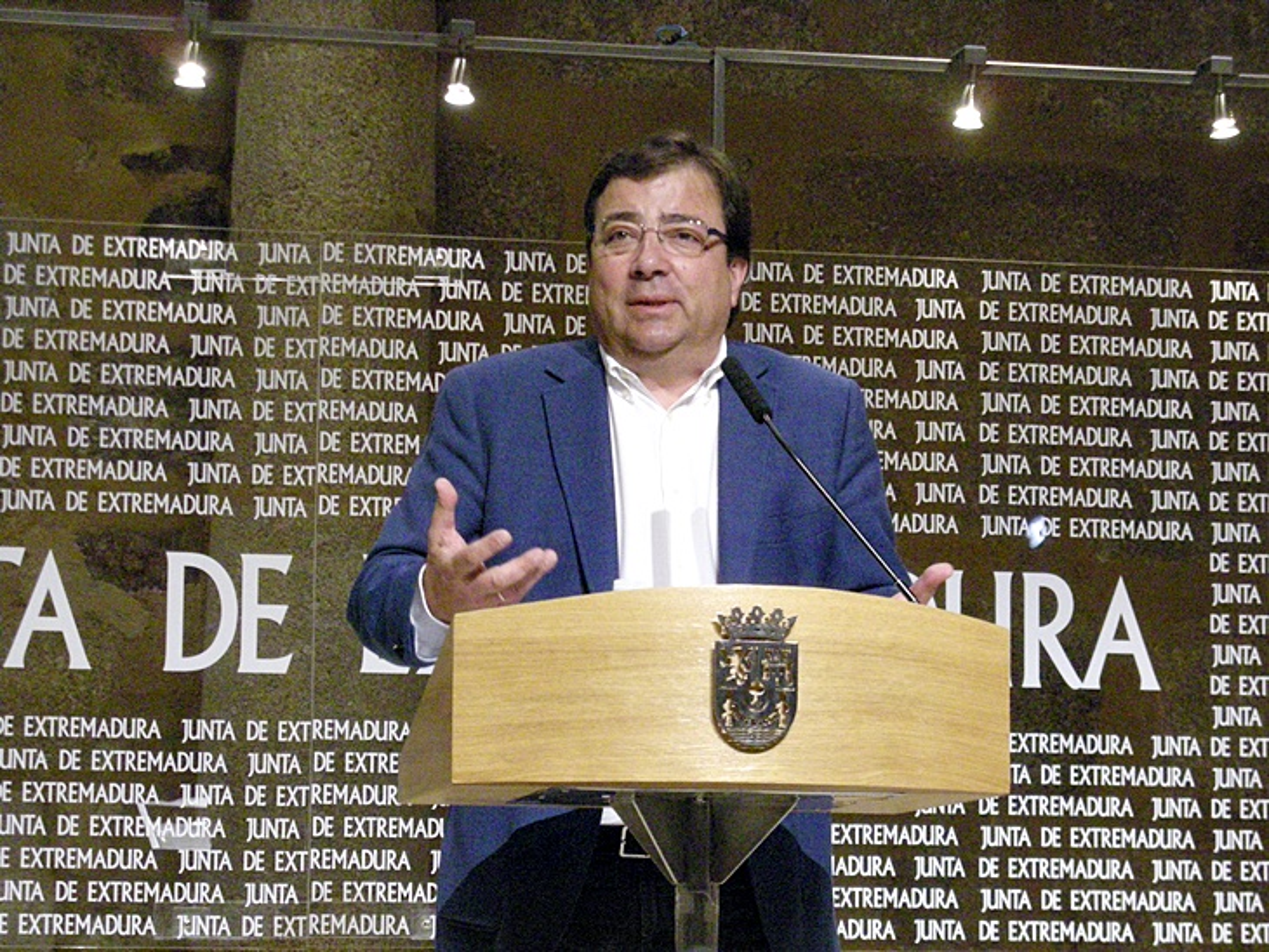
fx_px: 3850
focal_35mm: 105
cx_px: 634
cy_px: 476
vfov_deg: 14.1
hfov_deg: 18.7
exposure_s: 1/125
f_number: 4.7
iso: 683
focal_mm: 17.1
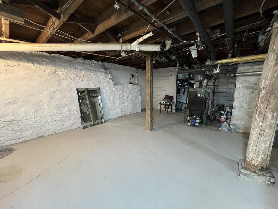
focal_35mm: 13
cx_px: 139
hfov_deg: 106.2
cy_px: 104
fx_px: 104
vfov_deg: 89.9
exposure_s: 1/60
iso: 800
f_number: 1.8
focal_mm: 1.57
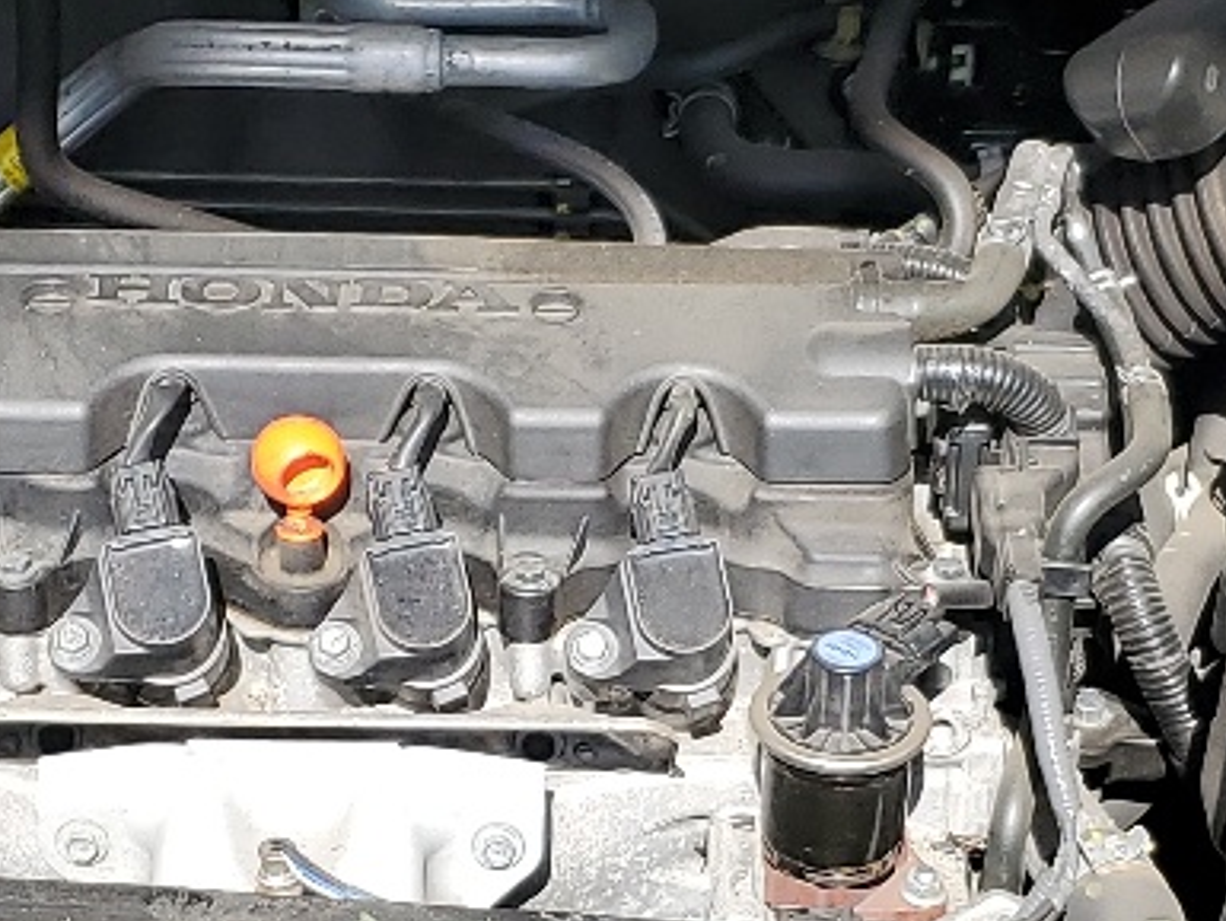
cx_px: 688
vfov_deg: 13.7
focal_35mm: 108
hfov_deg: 18.2
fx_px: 3826
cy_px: 727
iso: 50
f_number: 1.5
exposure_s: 1/1667
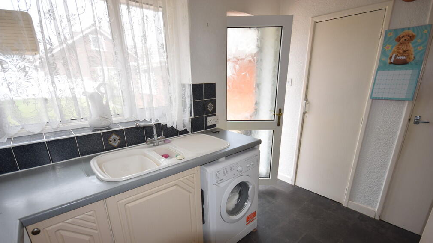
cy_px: 146
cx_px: 216
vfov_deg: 61.8
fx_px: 201
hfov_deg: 94.2
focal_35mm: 18
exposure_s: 1/125
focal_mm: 11
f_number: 5.6
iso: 160
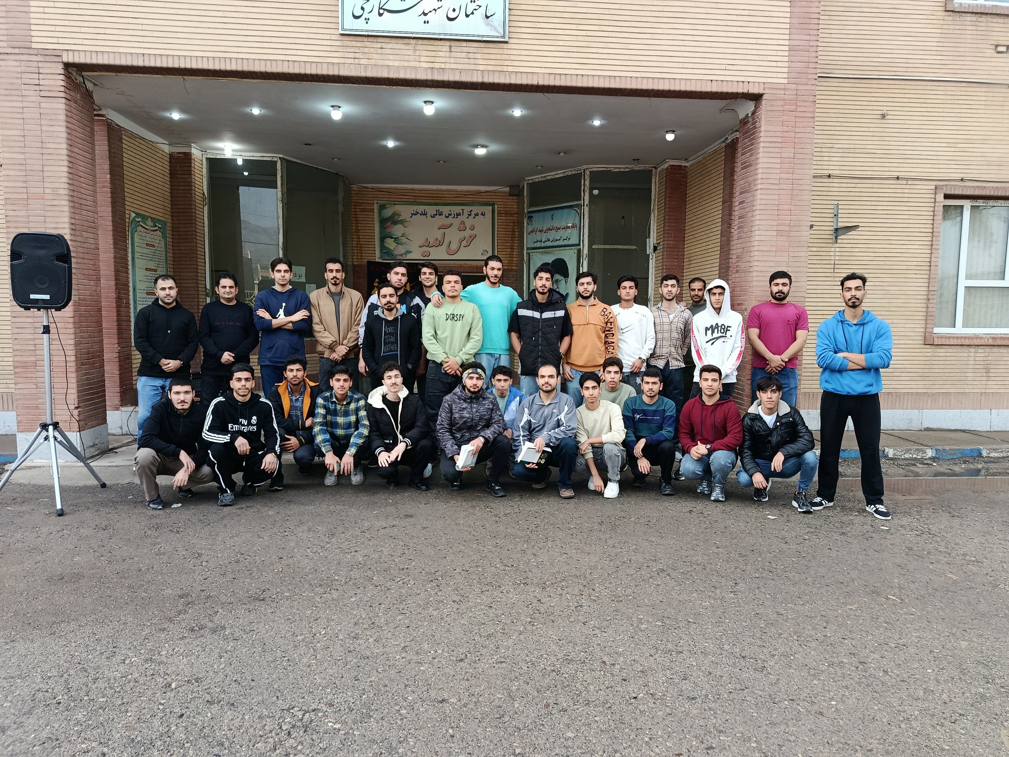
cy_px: 378
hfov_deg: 71.6
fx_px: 700
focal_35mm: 24
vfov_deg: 56.8
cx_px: 504
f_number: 1.7
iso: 168
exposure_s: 1/100
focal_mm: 5.24
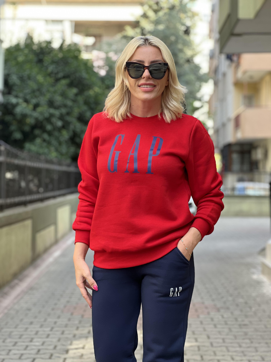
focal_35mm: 77
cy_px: 181
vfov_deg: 25.3
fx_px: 804
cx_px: 136
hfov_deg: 19.1
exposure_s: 1/121
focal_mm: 9
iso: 64
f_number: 2.8
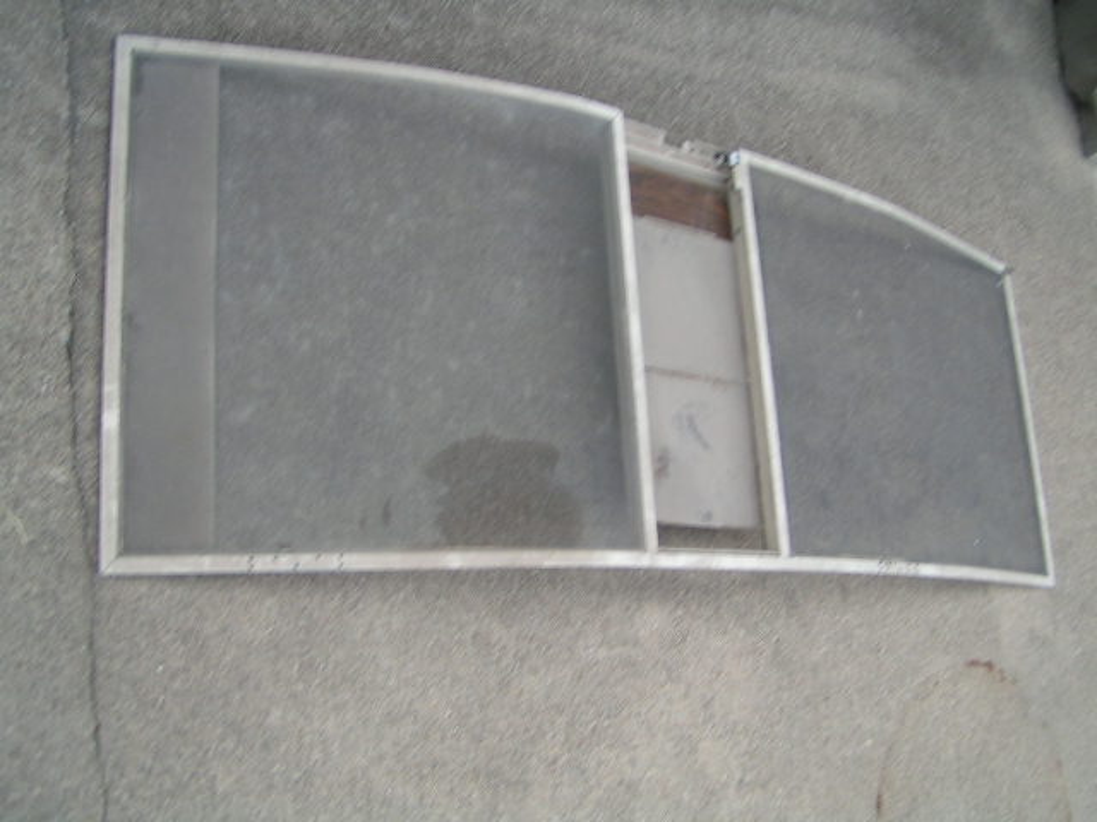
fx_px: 1204
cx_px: 548
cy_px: 411
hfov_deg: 49.0
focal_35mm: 38
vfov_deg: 37.7
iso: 50
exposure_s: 1/40
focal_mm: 5.8
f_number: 3.2
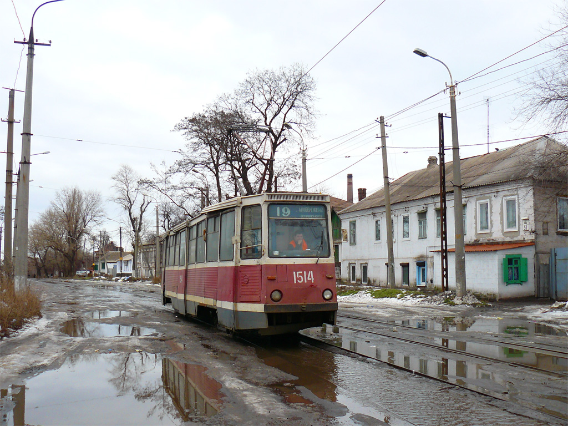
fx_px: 591
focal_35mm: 36
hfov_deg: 51.4
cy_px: 213
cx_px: 284
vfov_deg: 39.7
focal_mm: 6
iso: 100
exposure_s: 1/200
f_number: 2.8
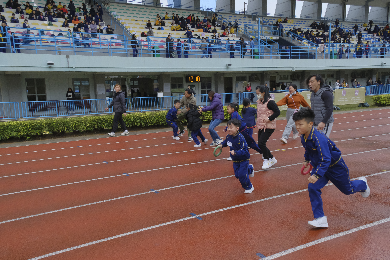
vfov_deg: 45.0
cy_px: 130
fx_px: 314
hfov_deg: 63.7
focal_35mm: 29
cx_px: 195
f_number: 6.3
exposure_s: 1/2900
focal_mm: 19.6
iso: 4000
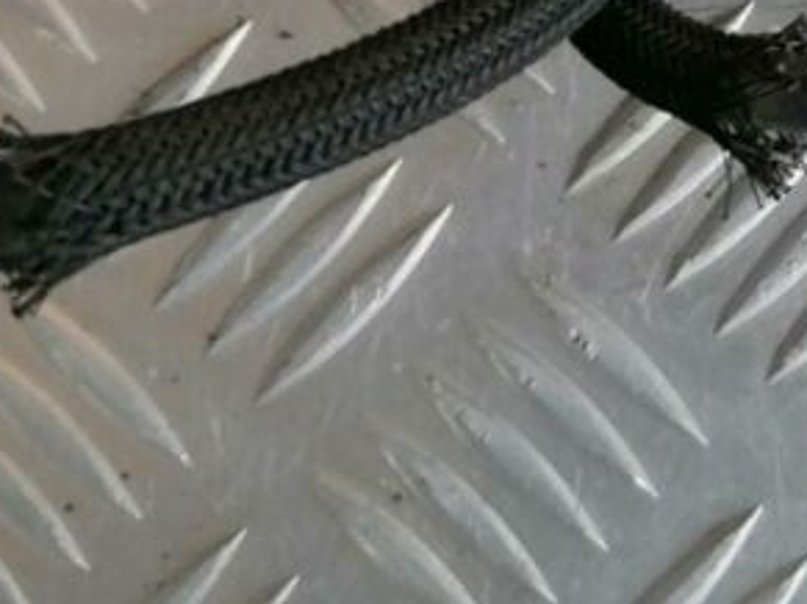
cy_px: -324
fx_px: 2214
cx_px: 979
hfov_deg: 19.4
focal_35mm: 95
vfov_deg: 14.4
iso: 64
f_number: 1.8
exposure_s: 1/50
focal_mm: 4.75
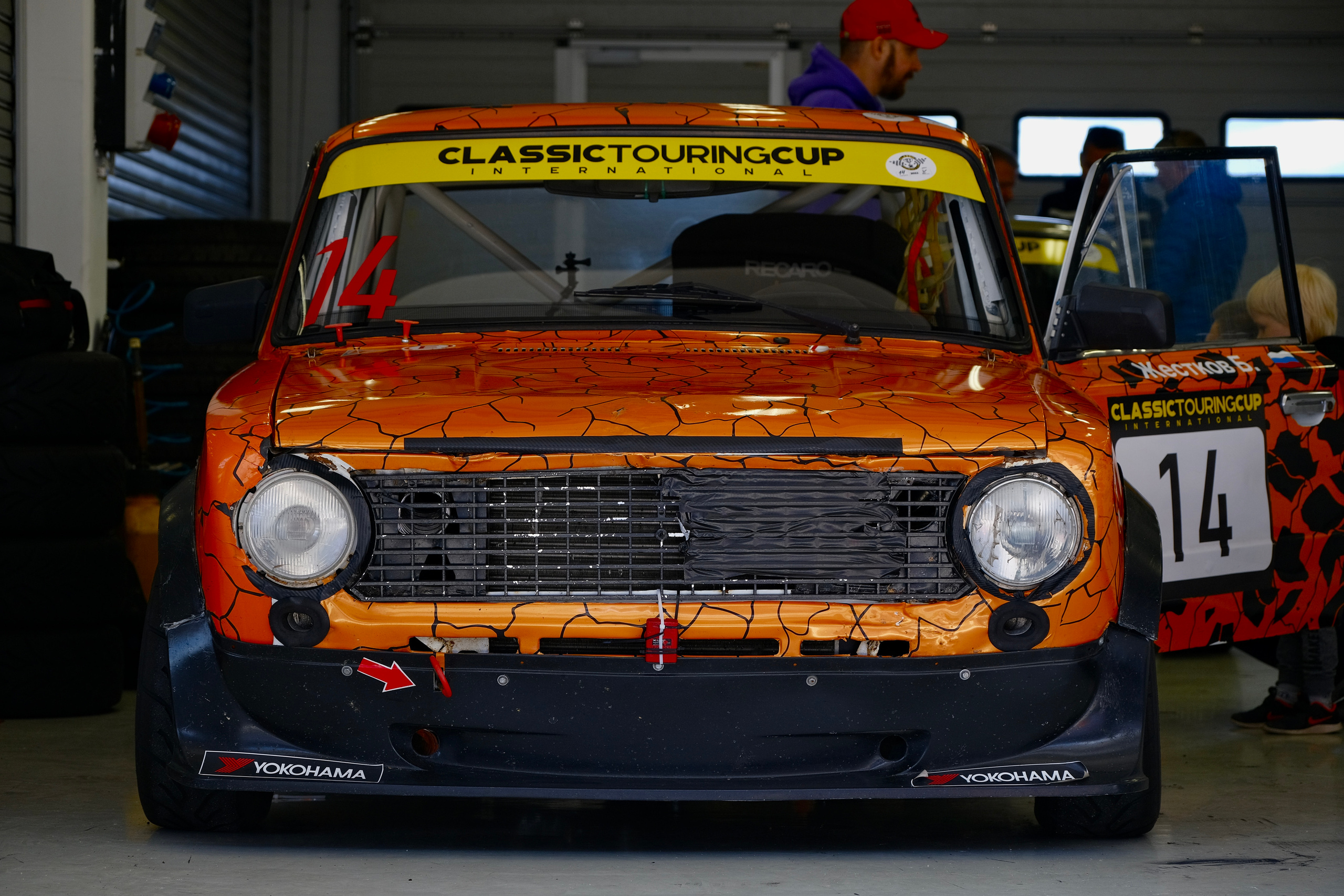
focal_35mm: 105
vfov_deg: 13.0
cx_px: 672
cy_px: 448
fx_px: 3920
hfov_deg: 19.5
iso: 160
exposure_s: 1/150
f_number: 4
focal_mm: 70
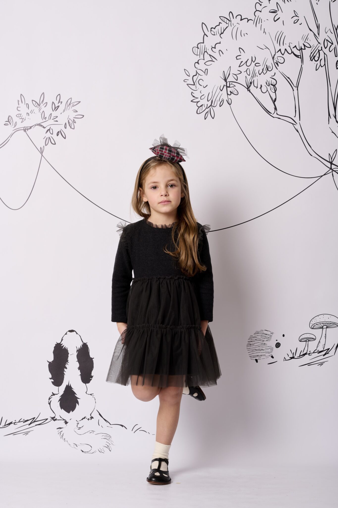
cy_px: 254
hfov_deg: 16.1
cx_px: 169
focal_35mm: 85
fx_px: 1197
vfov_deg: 23.9
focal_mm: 85
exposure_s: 1/160
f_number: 9
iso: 64
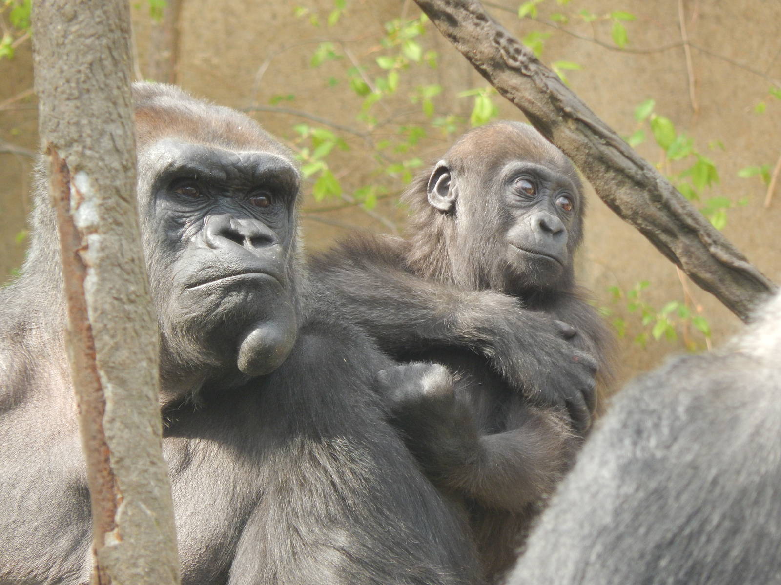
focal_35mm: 675
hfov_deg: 2.9
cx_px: 390
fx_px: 15229
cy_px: 292
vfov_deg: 2.2
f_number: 5.8
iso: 280
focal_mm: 120
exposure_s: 1/125
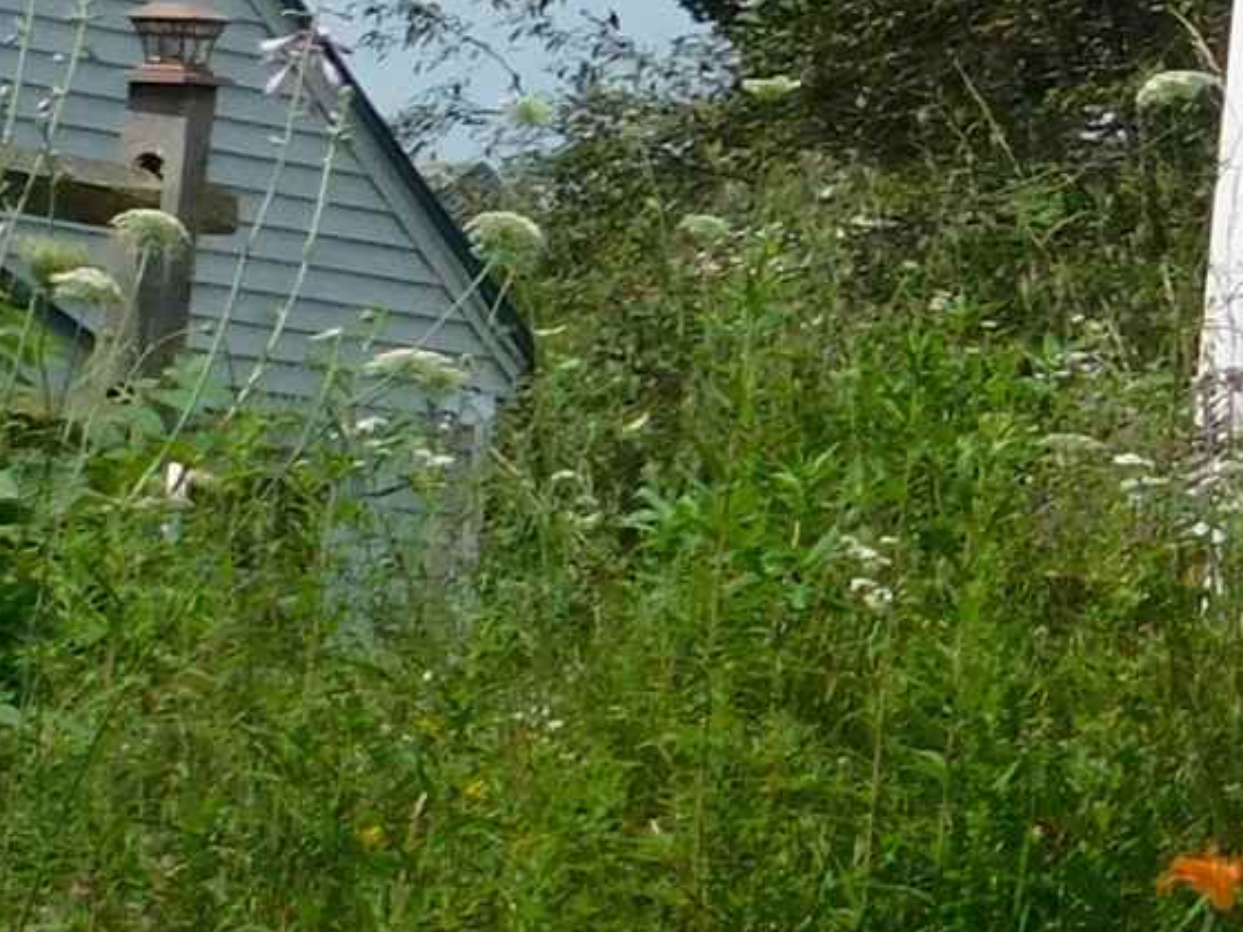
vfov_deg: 6.7
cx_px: 3220
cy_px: -20
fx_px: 7898
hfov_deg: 8.1
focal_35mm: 220
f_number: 3.6
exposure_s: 1/1250
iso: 125
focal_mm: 7.1
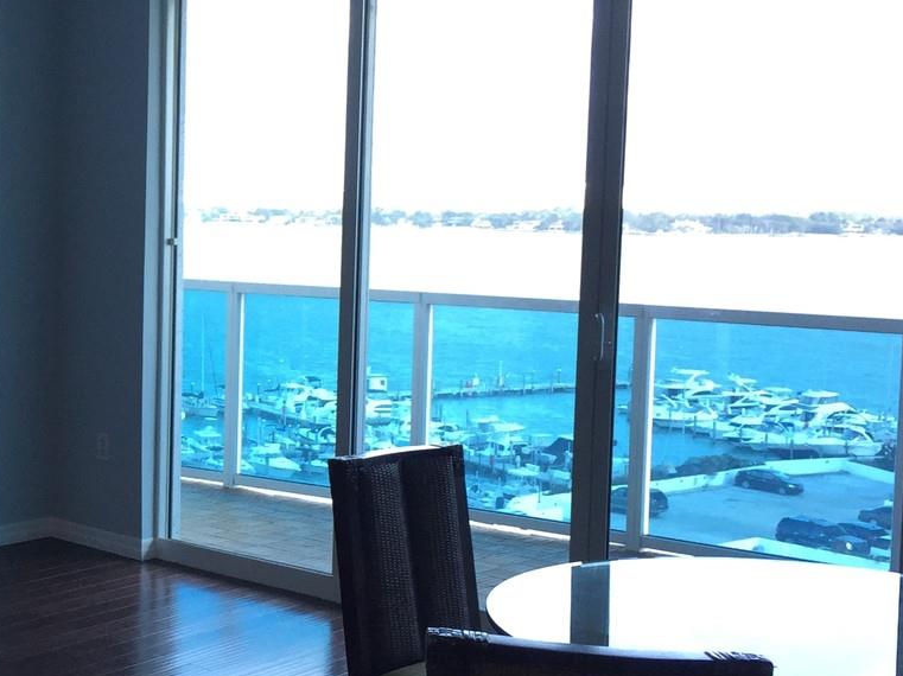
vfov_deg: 24.0
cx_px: 49
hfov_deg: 30.0
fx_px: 1591
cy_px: 342
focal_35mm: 61
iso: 50
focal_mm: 4.15
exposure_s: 1/120
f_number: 2.2
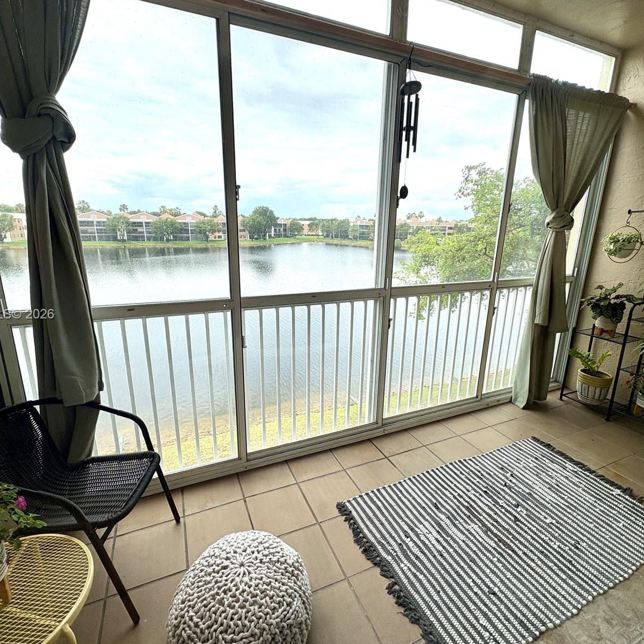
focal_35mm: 17
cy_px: 315
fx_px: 358
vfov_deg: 84.0
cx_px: 324
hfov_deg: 84.0
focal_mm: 2.22
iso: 40
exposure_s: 1/505
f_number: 2.2
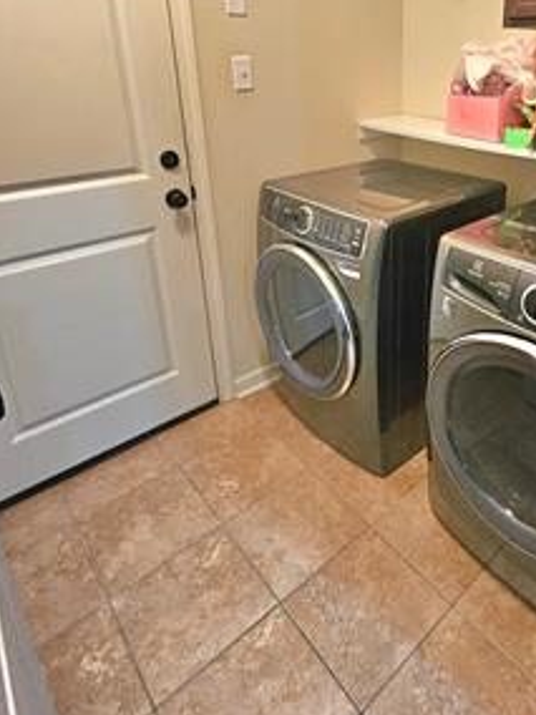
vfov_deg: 73.2
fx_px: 454
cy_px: 219
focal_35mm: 22
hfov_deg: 58.5
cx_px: 390
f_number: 2.2
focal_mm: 2.2
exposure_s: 1/30
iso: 320
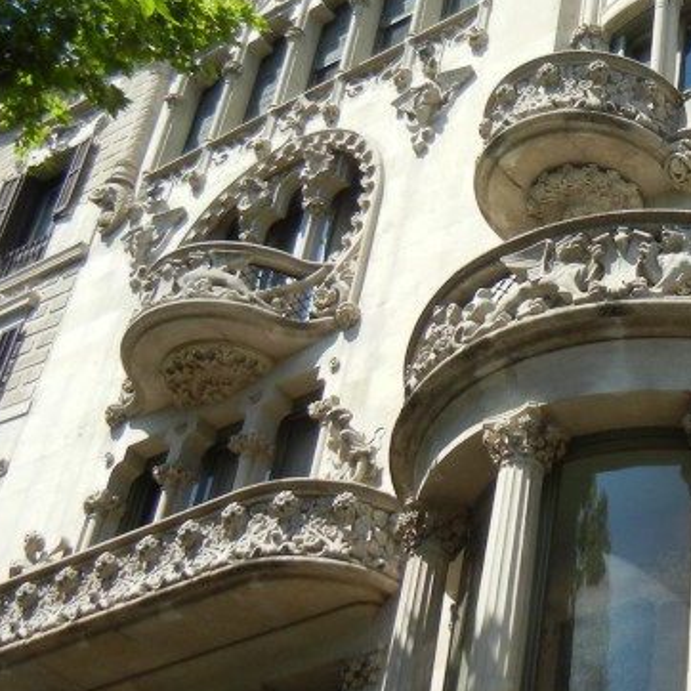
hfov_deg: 21.8
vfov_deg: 23.0
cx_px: 764
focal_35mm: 75
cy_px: 391
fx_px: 1694
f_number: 3.5
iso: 160
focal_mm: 5.4
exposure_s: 1/877
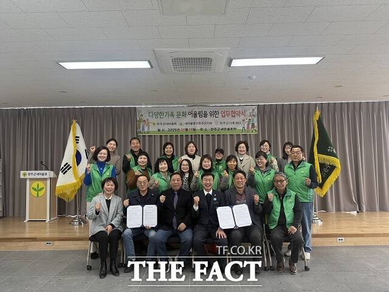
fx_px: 270
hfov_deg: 71.6
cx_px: 194
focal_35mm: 24
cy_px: 146
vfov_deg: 56.8
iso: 200
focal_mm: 6.76
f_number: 1.78
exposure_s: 1/171
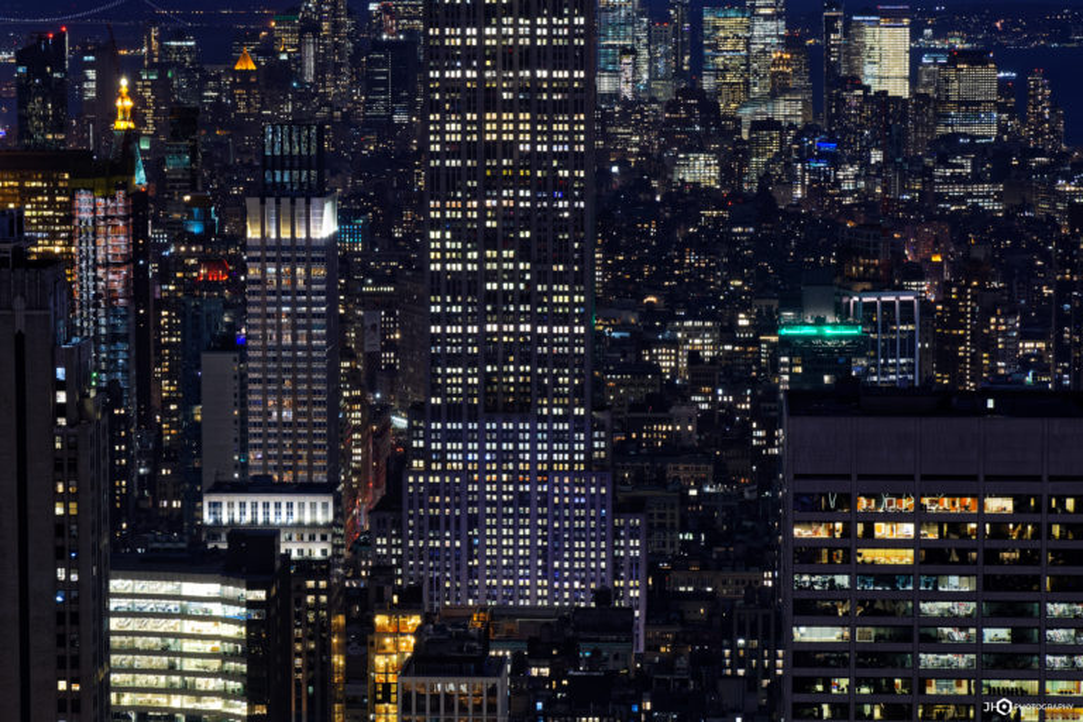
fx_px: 3610
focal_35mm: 120
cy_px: 361
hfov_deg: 17.1
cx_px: 542
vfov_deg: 11.4
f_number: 9
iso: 800
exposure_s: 1/1.6
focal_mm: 80
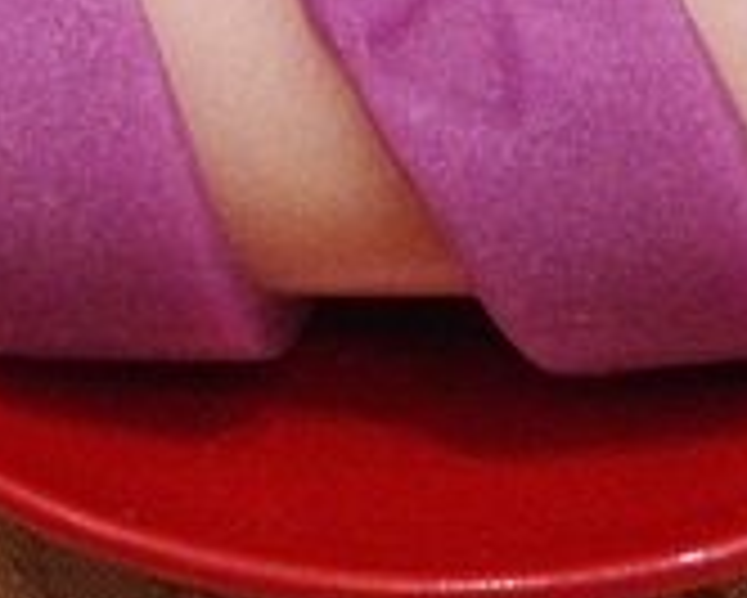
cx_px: 410
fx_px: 17238
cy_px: 25
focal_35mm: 779
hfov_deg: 2.5
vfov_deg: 2.0
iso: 3200
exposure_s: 1/100
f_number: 7.1
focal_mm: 115
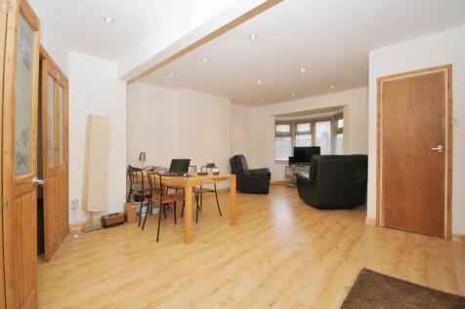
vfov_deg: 77.3
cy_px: 154
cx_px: 232
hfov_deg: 100.4
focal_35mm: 15
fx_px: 194
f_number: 5
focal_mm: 10
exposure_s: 1/60
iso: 200
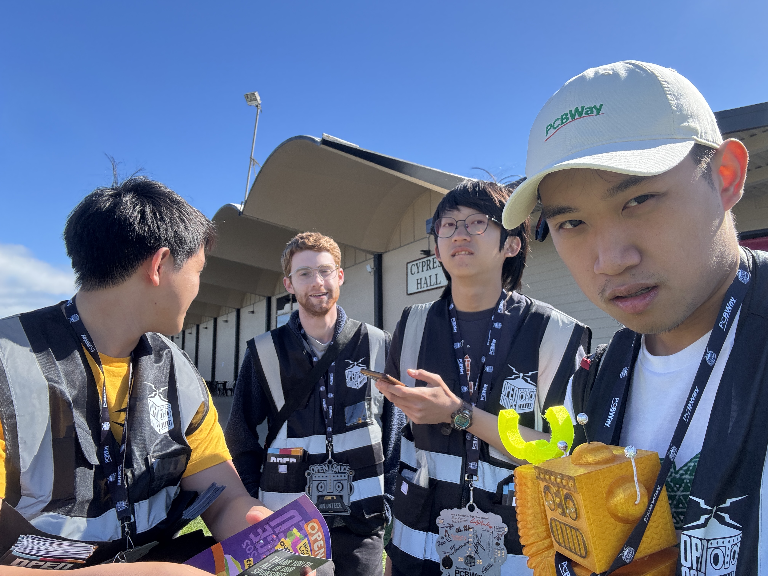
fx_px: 510
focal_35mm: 23
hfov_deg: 73.9
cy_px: 288
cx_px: 384
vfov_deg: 58.9
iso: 25
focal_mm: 2.69
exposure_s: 1/515
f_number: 1.9
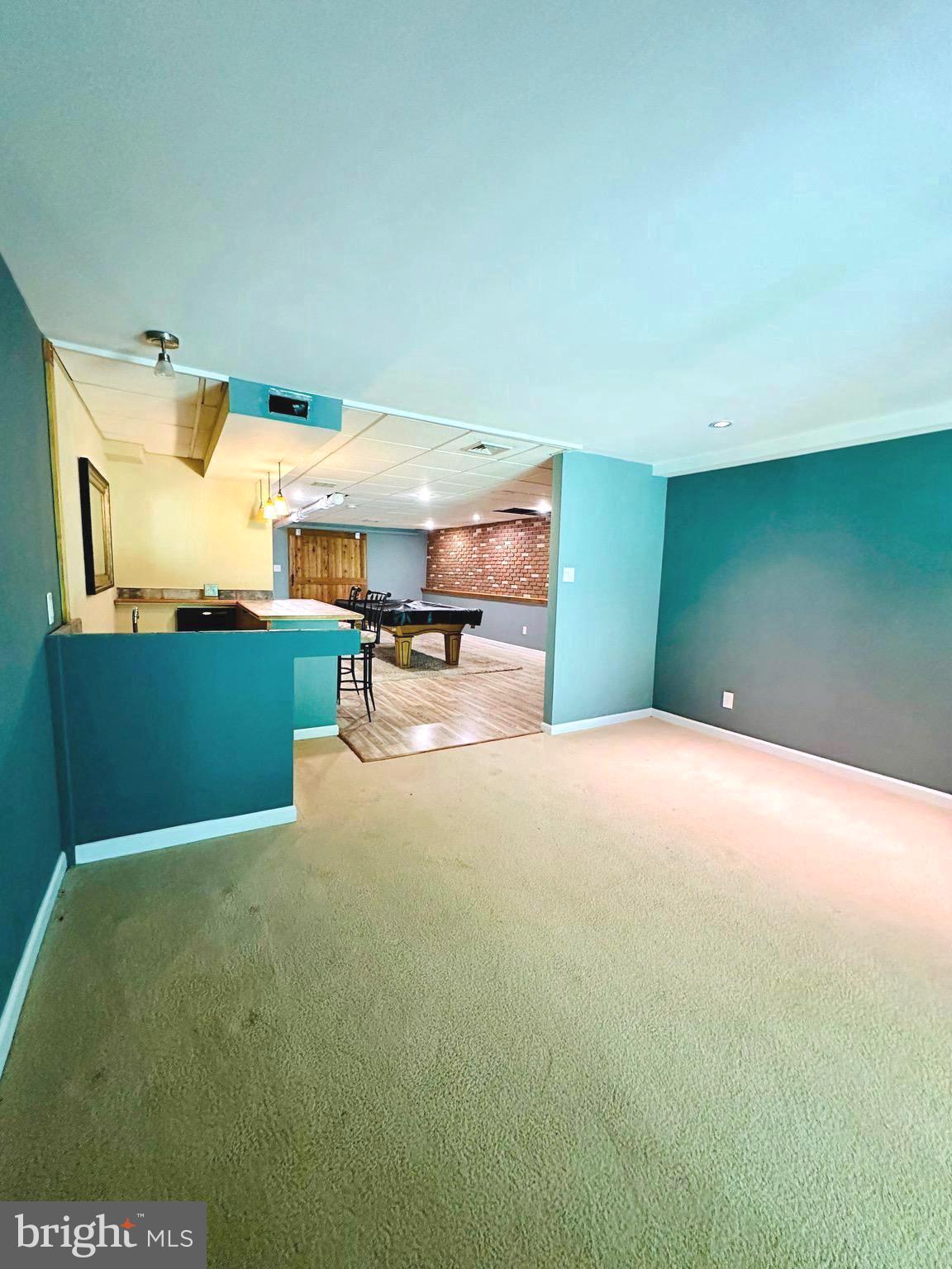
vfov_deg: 102.1
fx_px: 513
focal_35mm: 14
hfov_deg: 85.7
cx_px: 476
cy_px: 634
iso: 800
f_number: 2.2
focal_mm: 2.22
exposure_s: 1/60
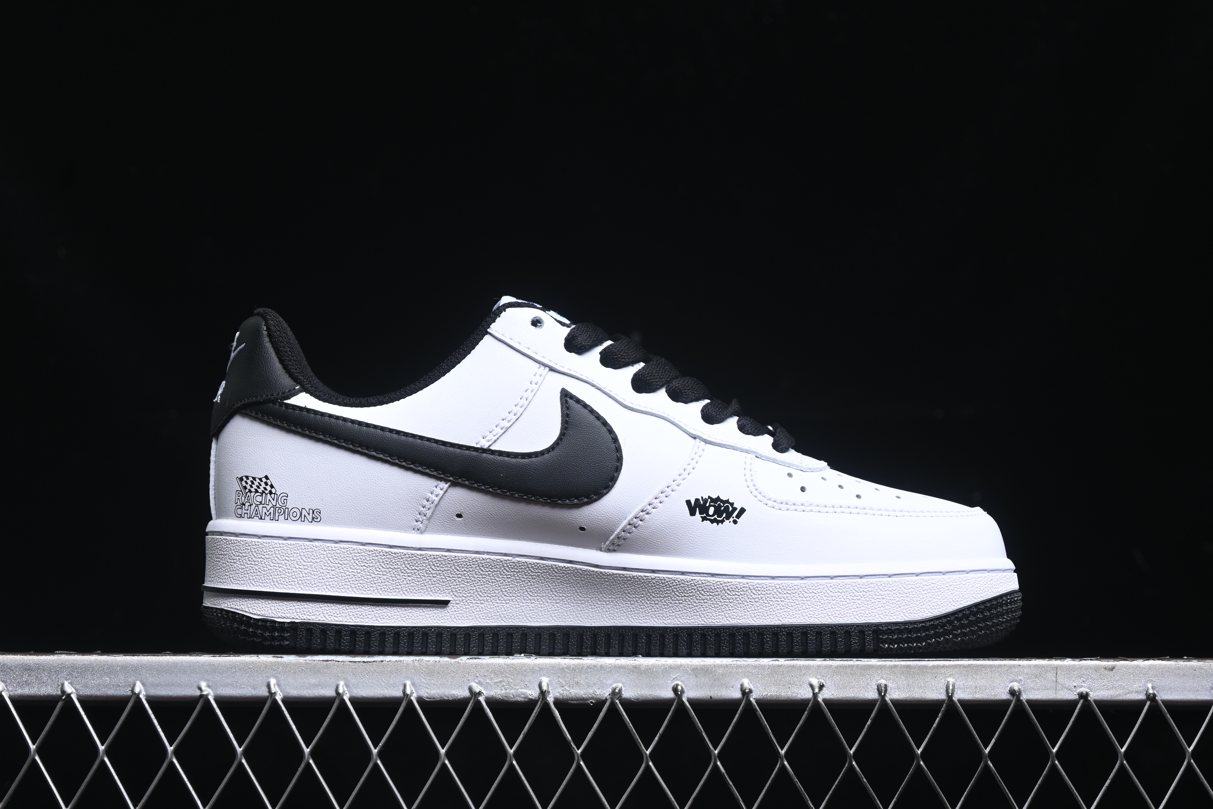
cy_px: 404
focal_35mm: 75
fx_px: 2527
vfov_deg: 18.2
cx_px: 606
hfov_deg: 27.0
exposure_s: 1/60
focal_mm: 50
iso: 160
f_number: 6.3
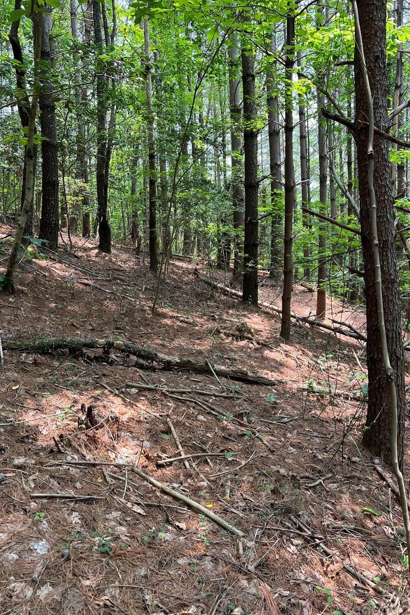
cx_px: 198
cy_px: 307
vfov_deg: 65.5
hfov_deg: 46.4
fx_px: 478
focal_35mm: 28
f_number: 1.5
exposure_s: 1/121
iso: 50
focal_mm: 5.7
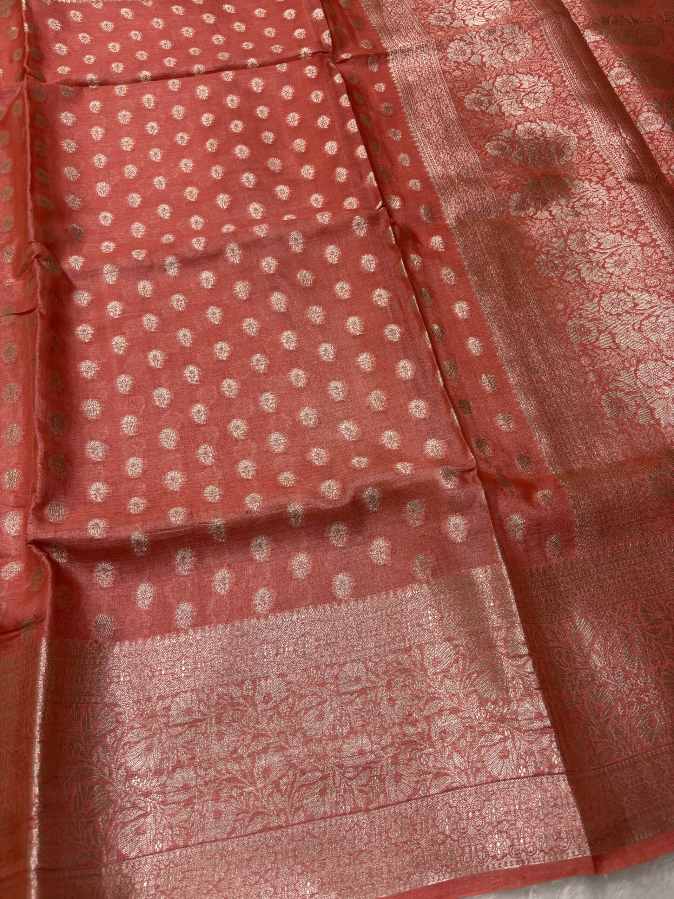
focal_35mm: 26
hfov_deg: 53.1
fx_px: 675
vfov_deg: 67.3
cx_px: 337
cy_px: 450
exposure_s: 1/50
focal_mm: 5.96
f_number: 1.6
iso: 80
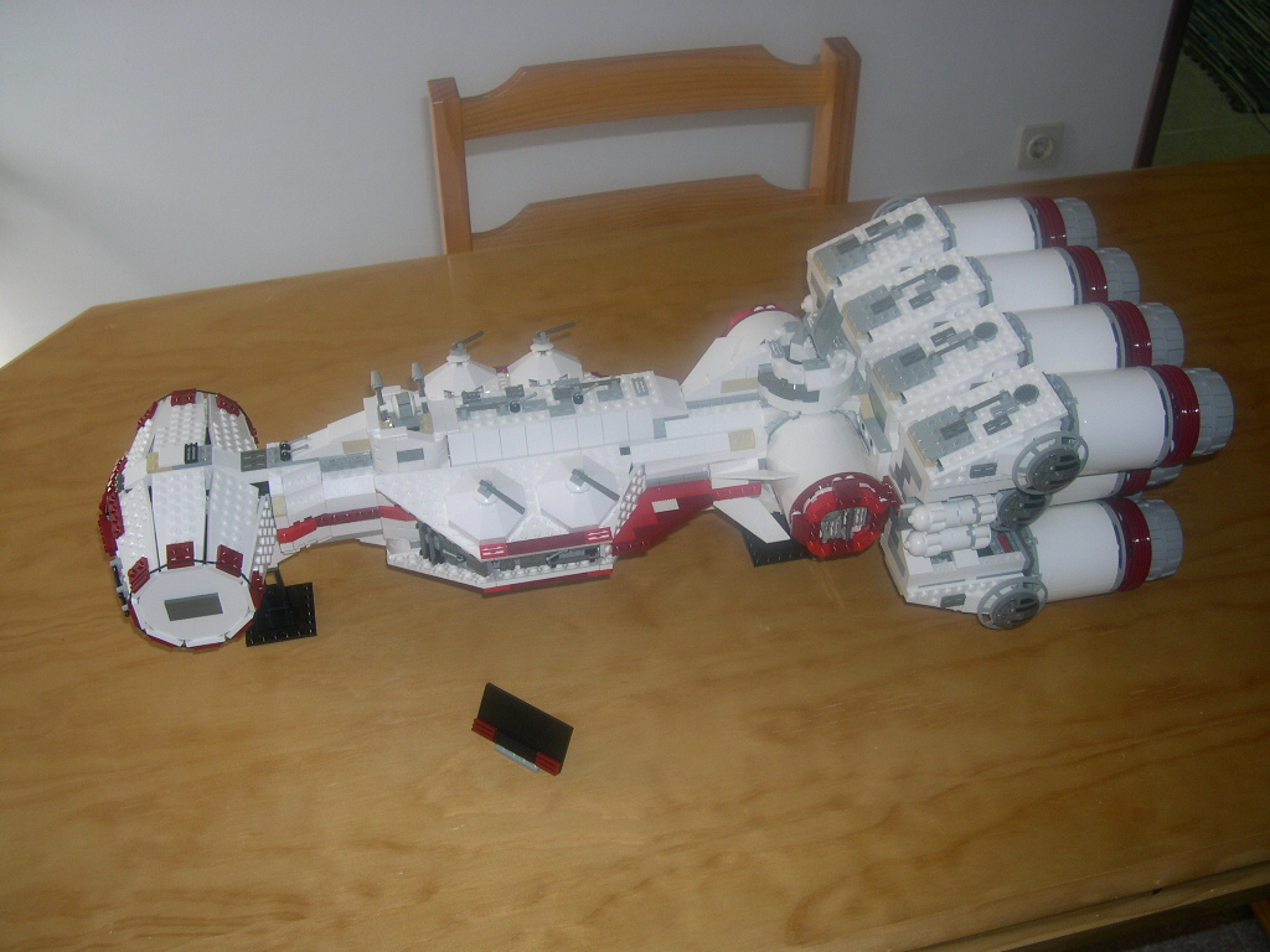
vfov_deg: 37.7
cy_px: 476
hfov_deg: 49.0
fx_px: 1394
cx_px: 635
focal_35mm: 38
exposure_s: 1/60
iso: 100
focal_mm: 8
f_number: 2.8
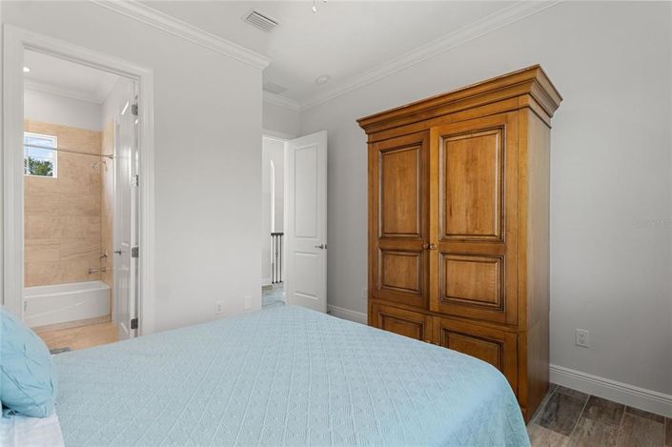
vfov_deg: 77.2
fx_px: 280
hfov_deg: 100.4
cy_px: 224
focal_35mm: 15
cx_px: 336
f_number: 4.5
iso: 400
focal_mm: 10
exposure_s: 1/13
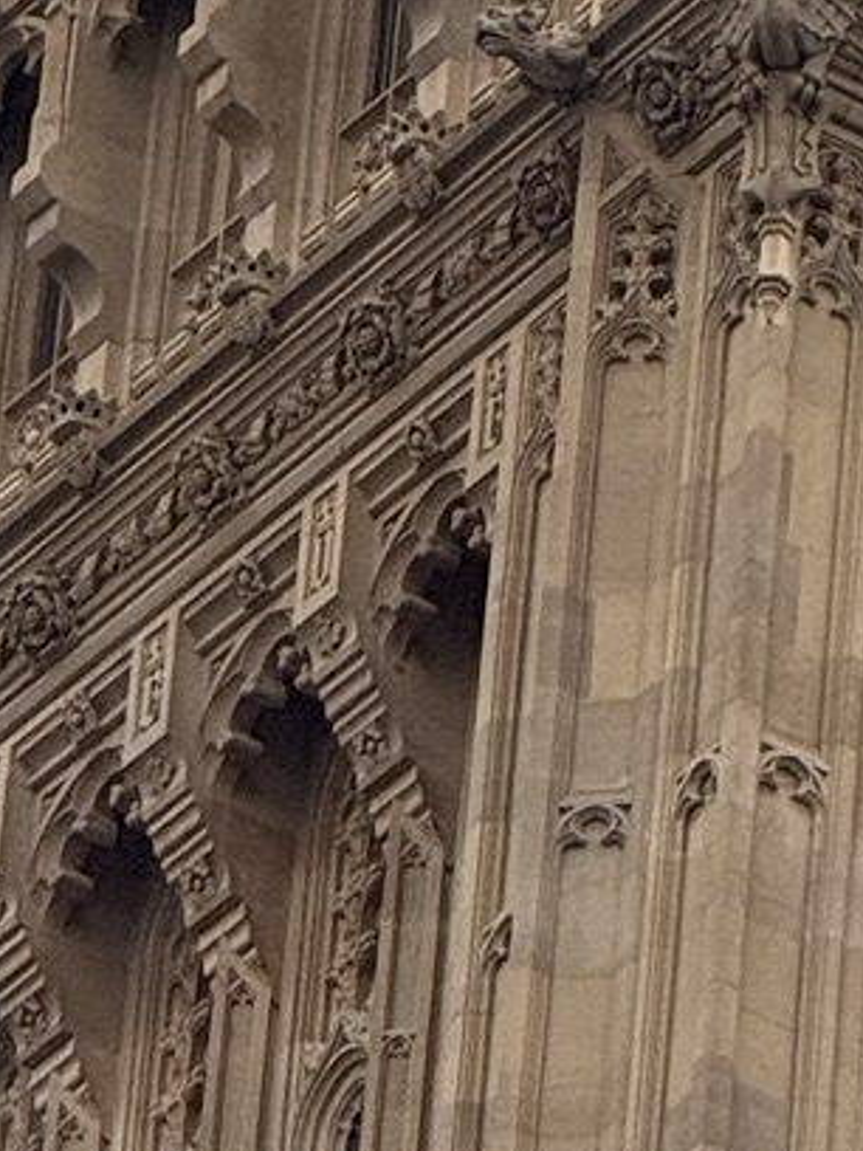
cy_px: -1312
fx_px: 19546
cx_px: 1292
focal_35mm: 588
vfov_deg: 3.3
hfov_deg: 2.5
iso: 100
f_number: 2.8
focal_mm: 15.66
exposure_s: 1/99
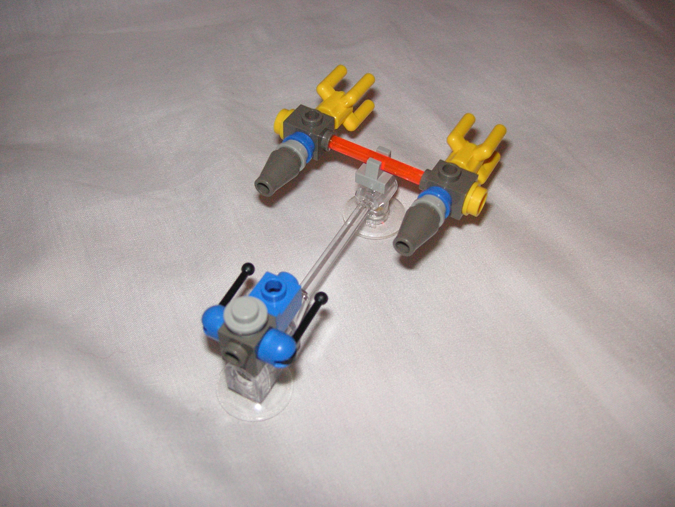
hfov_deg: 50.1
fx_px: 721
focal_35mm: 37
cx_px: 338
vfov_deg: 38.7
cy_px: 254
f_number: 6.7
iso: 160
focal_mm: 6.1
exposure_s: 1/45
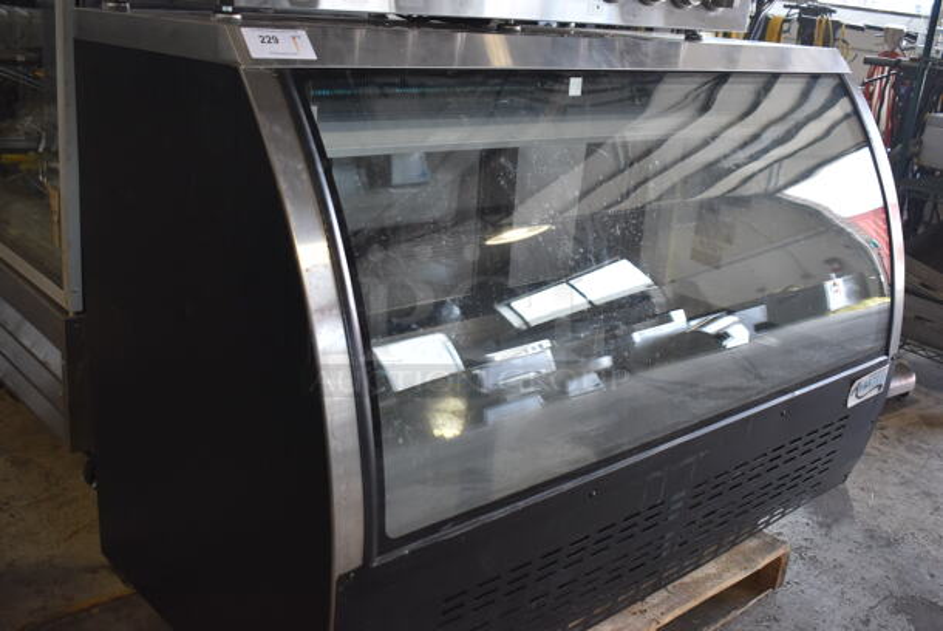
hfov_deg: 51.2
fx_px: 983
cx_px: 472
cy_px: 316
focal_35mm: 38
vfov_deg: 35.6
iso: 800
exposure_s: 1/125
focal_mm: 25
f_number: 4
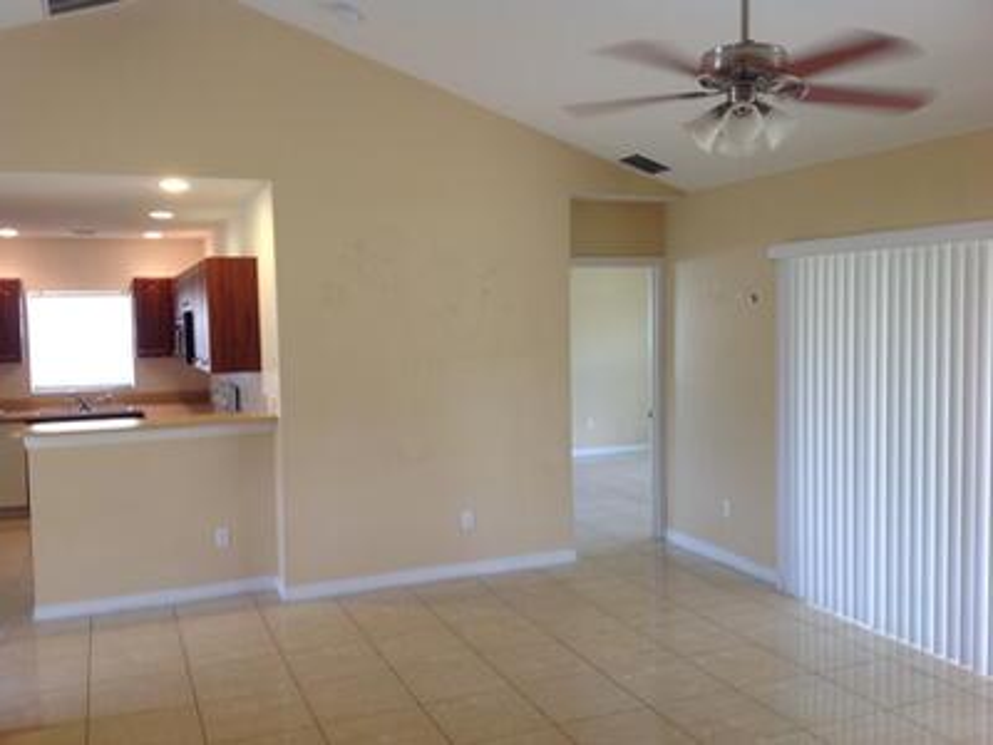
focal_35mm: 35
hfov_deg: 52.6
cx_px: 496
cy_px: 372
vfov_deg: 40.7
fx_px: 1004
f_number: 2.4
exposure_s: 1/24
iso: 50
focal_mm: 4.28
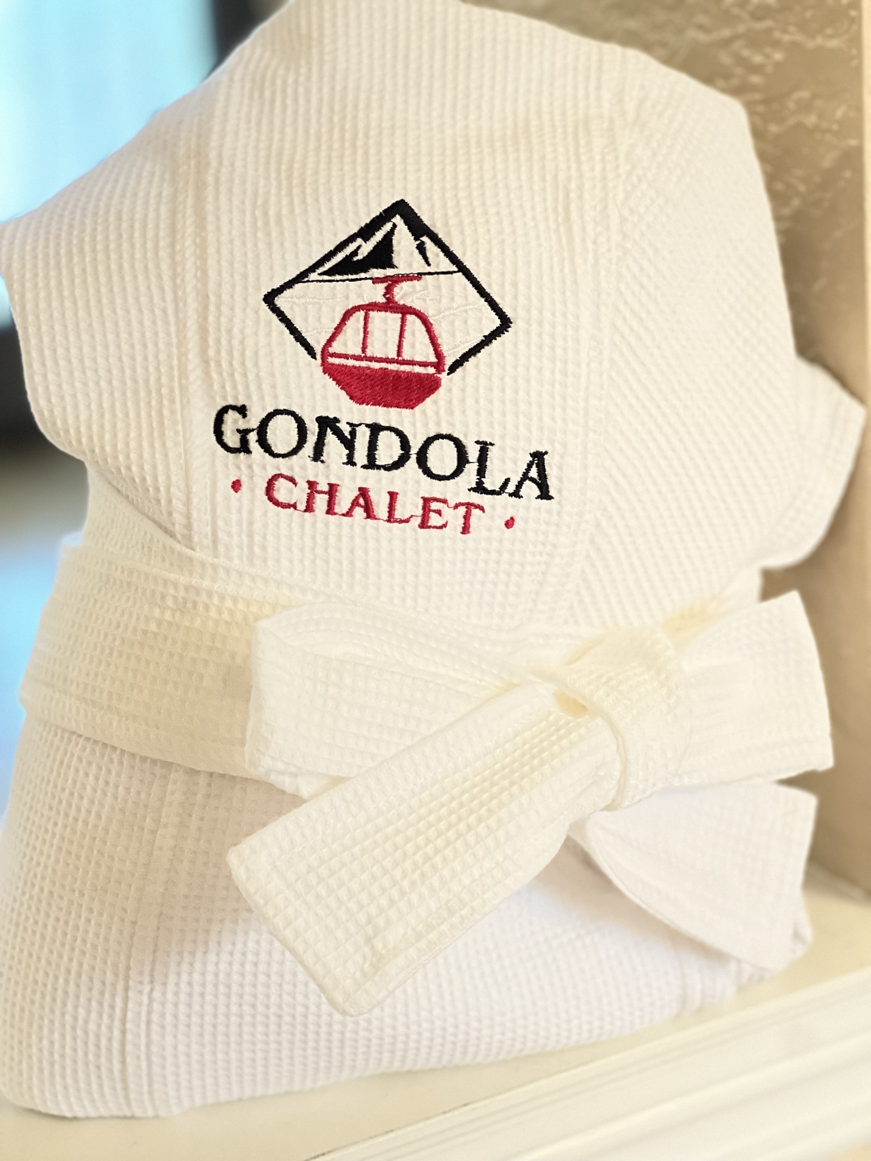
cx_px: 436
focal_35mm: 77
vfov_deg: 25.3
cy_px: 580
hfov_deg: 19.1
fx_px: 2583
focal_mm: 9
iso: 400
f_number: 2.8
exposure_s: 1/40
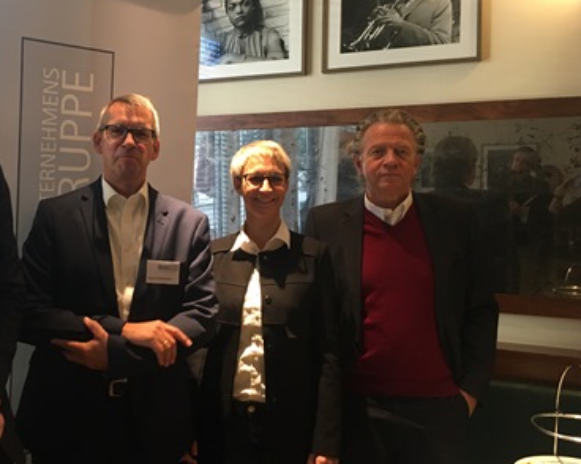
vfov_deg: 36.4
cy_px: 200
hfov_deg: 43.8
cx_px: 167
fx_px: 705
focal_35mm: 41
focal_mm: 4.15
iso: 160
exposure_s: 1/33
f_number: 2.2
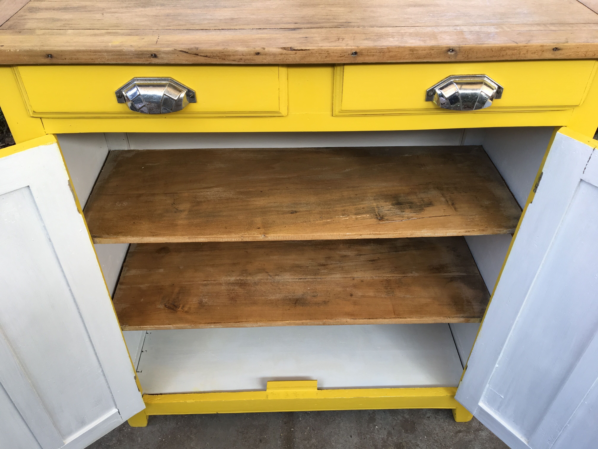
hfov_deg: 61.7
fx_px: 501
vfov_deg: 48.2
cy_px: 224
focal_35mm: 29
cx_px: 299
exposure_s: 1/60
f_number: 2.2
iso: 25
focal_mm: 4.15
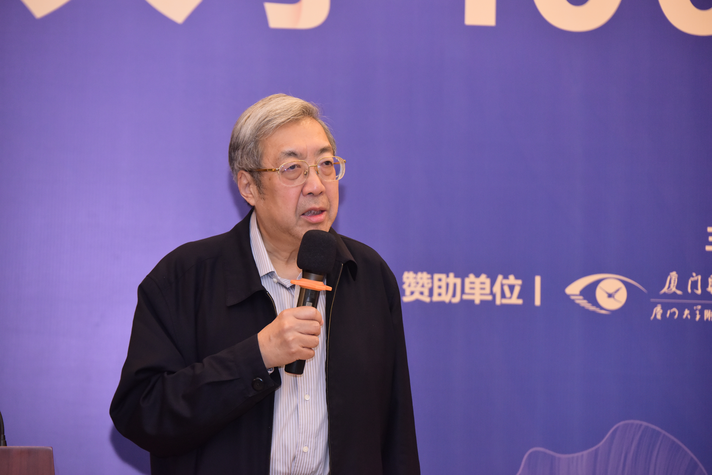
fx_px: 2770
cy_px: 238
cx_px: 356
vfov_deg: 9.8
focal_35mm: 140
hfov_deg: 14.6
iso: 2500
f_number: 4
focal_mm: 140
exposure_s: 1/250
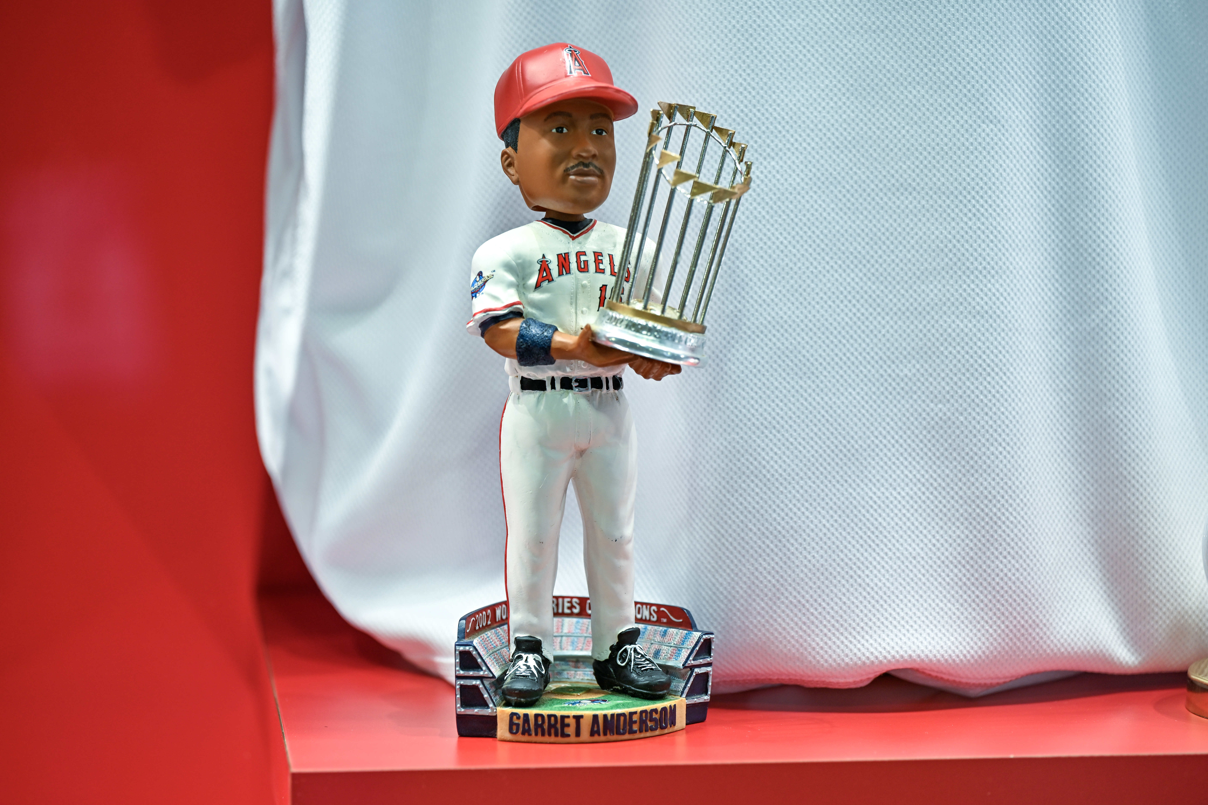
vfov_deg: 7.4
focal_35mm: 185
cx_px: 604
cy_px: 402
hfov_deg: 11.1
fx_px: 6207
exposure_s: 1/40
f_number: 3.5
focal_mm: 185
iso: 200
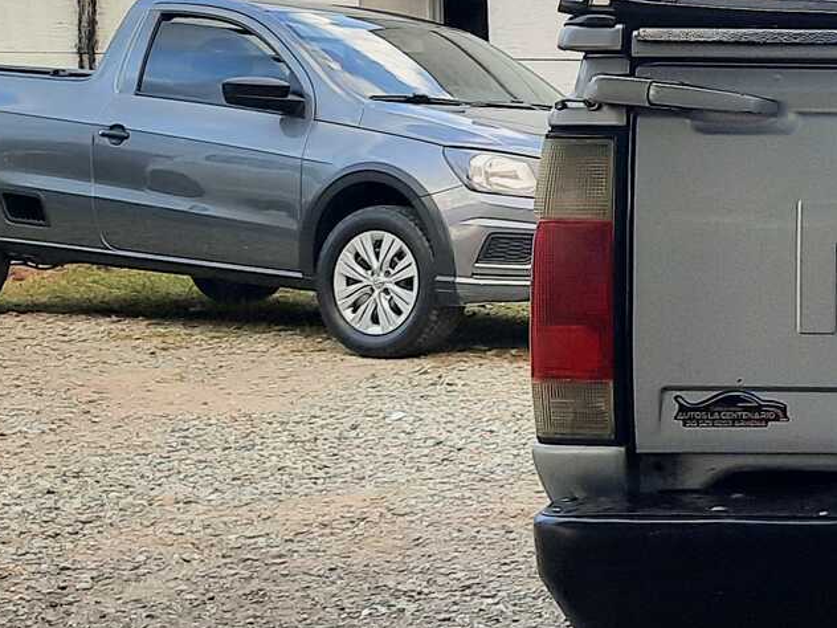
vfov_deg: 18.2
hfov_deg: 20.6
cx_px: 1254
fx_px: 1959
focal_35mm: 81
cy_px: 241
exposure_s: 1/120
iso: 50
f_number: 2
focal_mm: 4.6
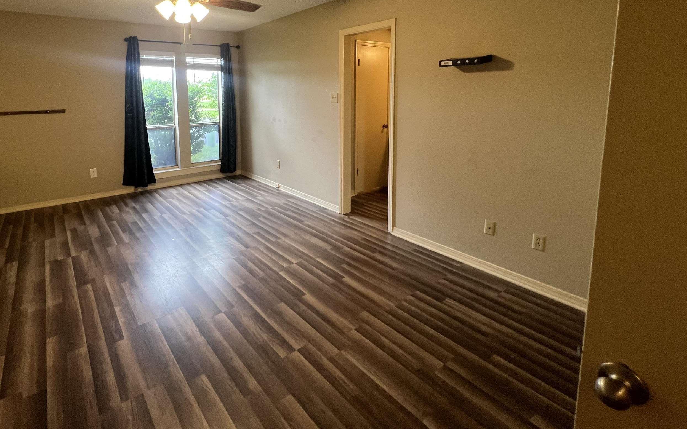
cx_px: 274
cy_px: 134
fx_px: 318
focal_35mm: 17
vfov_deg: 65.7
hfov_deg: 93.1
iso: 160
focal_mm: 1.57
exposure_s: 1/60
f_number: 1.8
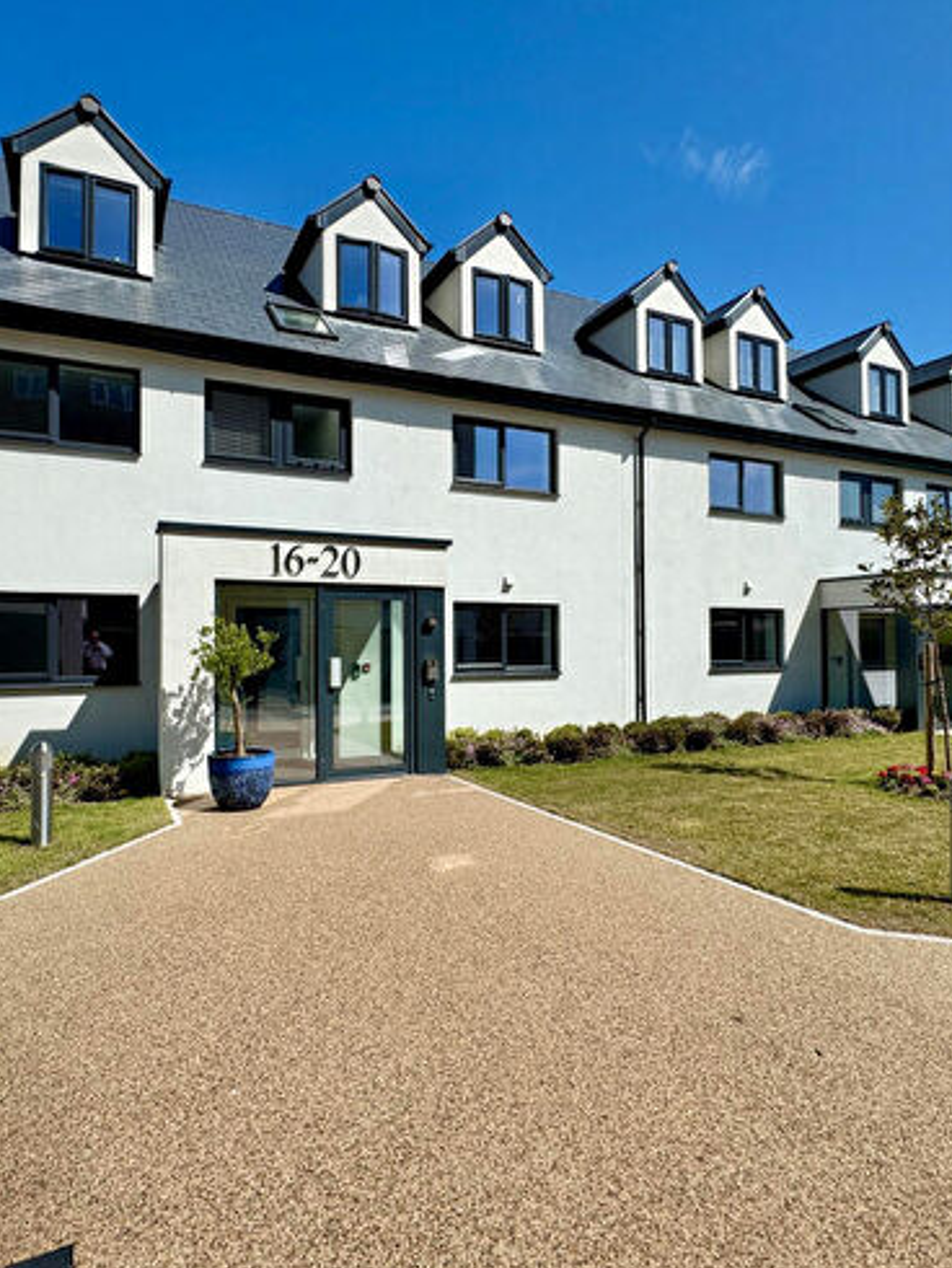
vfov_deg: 81.7
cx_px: 427
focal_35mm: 20
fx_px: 733
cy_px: 635
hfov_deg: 65.9
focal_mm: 2.22
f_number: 2.2
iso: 50
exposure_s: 1/4132
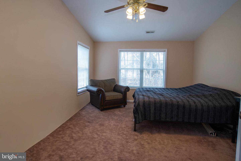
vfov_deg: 67.4
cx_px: 120
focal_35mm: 18
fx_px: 121
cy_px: 80
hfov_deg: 90.0
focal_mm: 18
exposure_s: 1/20
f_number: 10
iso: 1000
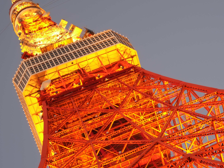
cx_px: 127
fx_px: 518
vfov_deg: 18.4
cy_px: 90
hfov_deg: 24.4
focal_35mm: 80
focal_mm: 35
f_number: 11
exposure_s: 1.3
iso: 100
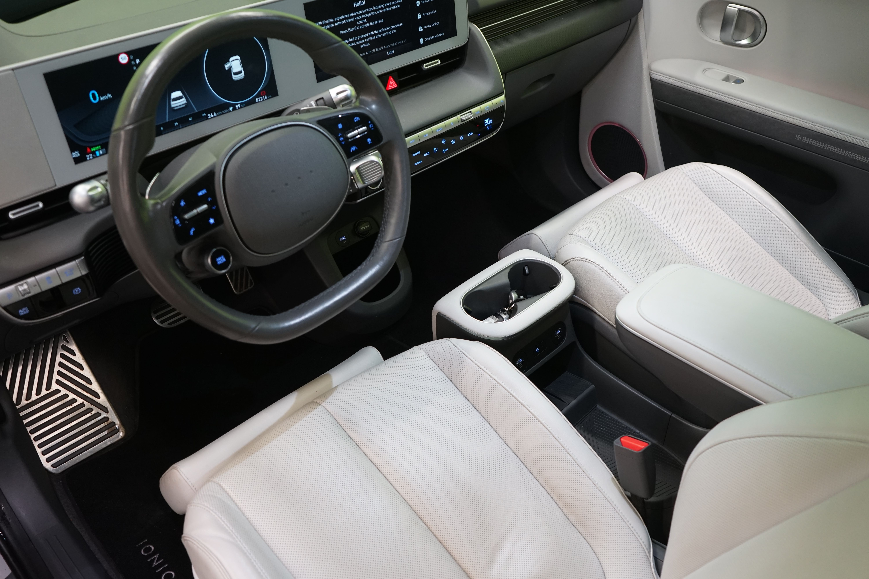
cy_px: 290
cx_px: 434
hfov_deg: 60.3
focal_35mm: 31
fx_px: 748
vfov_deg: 42.3
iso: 1000
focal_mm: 31
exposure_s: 1/25
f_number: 5
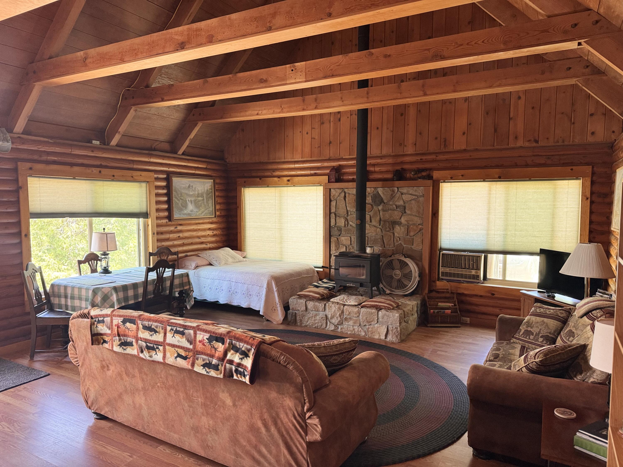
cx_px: 312
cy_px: 234
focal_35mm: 24
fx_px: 432
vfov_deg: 56.8
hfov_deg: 71.6
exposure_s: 1/60
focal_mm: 6.76
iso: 250
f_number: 1.78
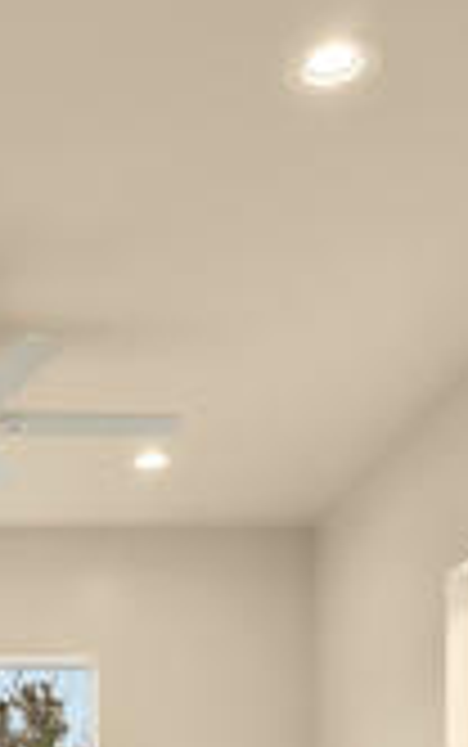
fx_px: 1283
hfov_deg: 19.8
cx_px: -45
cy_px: 878
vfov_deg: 28.6
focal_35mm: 63
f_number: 8
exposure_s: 1/6
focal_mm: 16
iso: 250
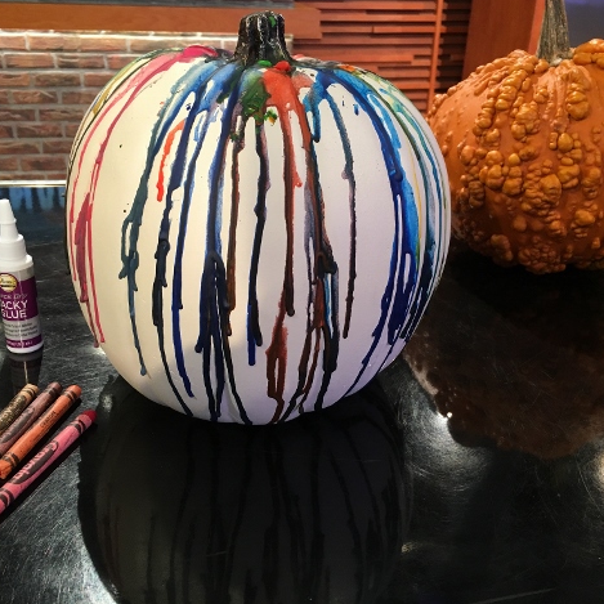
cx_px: 310
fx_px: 691
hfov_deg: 47.2
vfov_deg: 47.2
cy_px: 297
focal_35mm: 35
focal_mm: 4.15
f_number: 2.2
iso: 100
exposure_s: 1/30
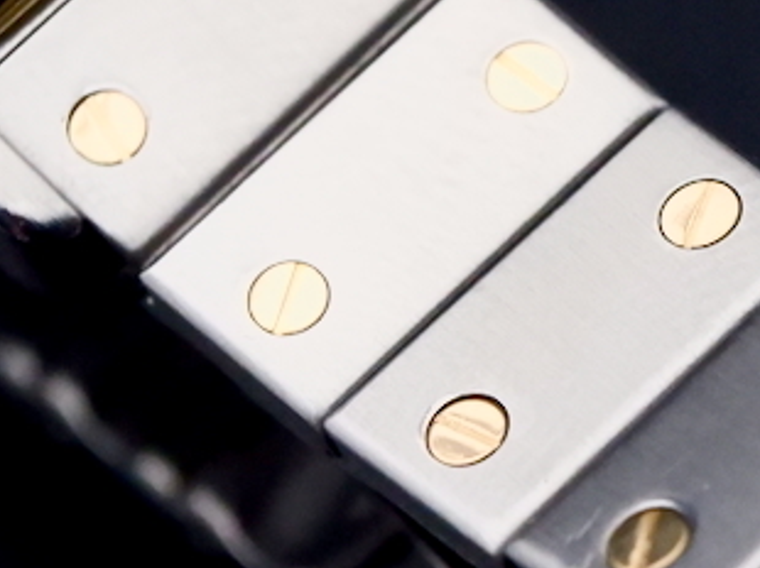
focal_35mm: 215
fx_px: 4717
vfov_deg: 6.9
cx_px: 748
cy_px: 342
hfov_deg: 9.2
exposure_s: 1/4000
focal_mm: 34.3
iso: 6400
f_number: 7.1
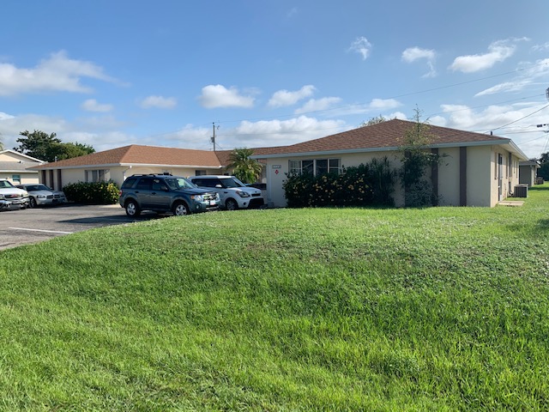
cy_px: 206
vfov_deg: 53.1
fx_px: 412
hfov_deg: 67.3
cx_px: 274
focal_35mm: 26
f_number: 1.8
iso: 25
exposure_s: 1/2545
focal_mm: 4.25
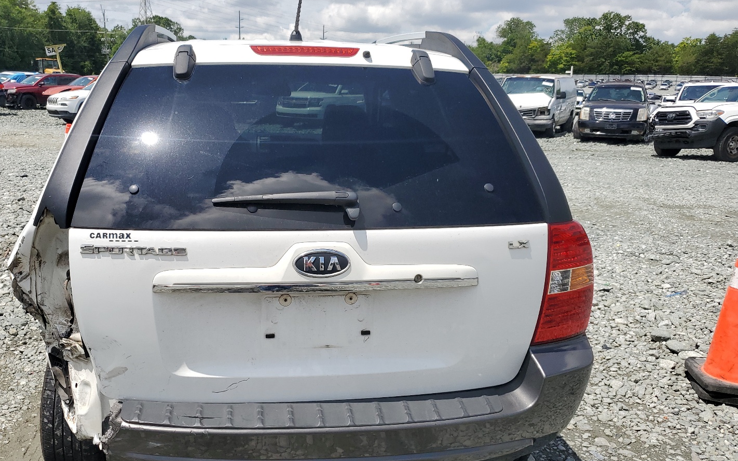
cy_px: 268
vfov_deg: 40.5
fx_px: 624
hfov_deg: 61.0
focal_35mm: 31
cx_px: 324
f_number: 1.5
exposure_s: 1/5000
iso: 50
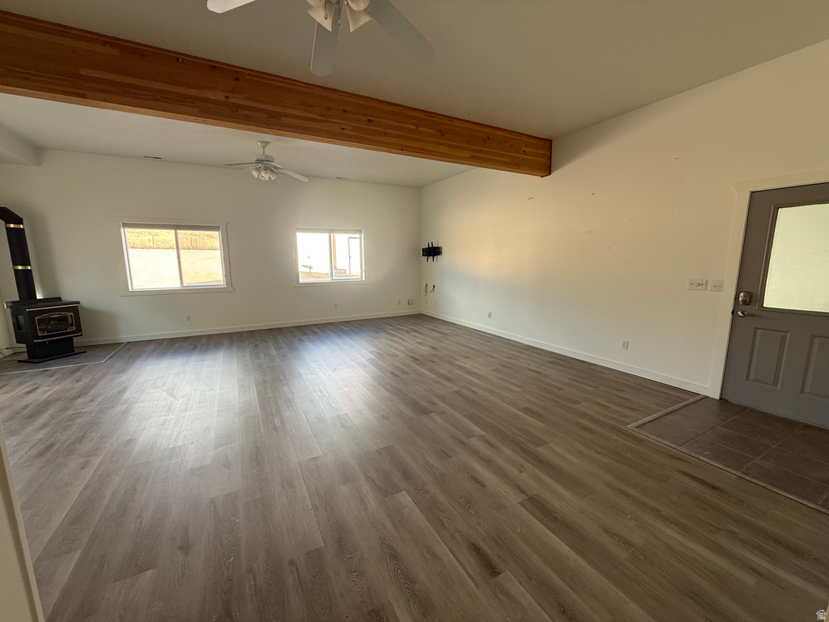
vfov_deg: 85.7
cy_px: 311
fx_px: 335
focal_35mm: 14
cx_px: 414
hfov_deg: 102.1
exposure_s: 1/99
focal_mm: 2.22
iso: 80
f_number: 2.2
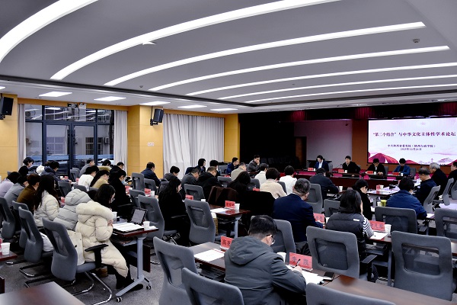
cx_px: 228
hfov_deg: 67.4
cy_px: 152
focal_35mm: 27
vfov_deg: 47.9
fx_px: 343
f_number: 3.5
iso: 1600
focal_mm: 18
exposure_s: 1/250
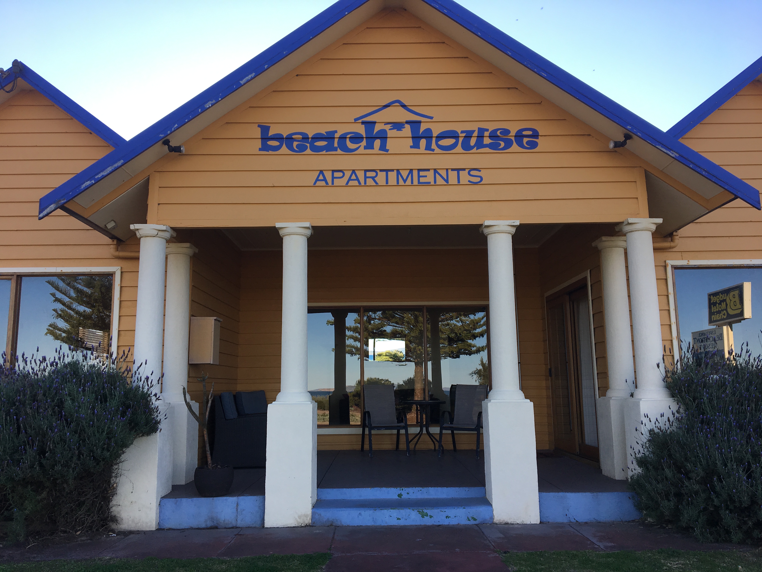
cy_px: 286
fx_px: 638
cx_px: 381
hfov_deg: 61.7
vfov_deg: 48.2
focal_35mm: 29
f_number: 2.2
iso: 25
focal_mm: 4.15
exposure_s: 1/368
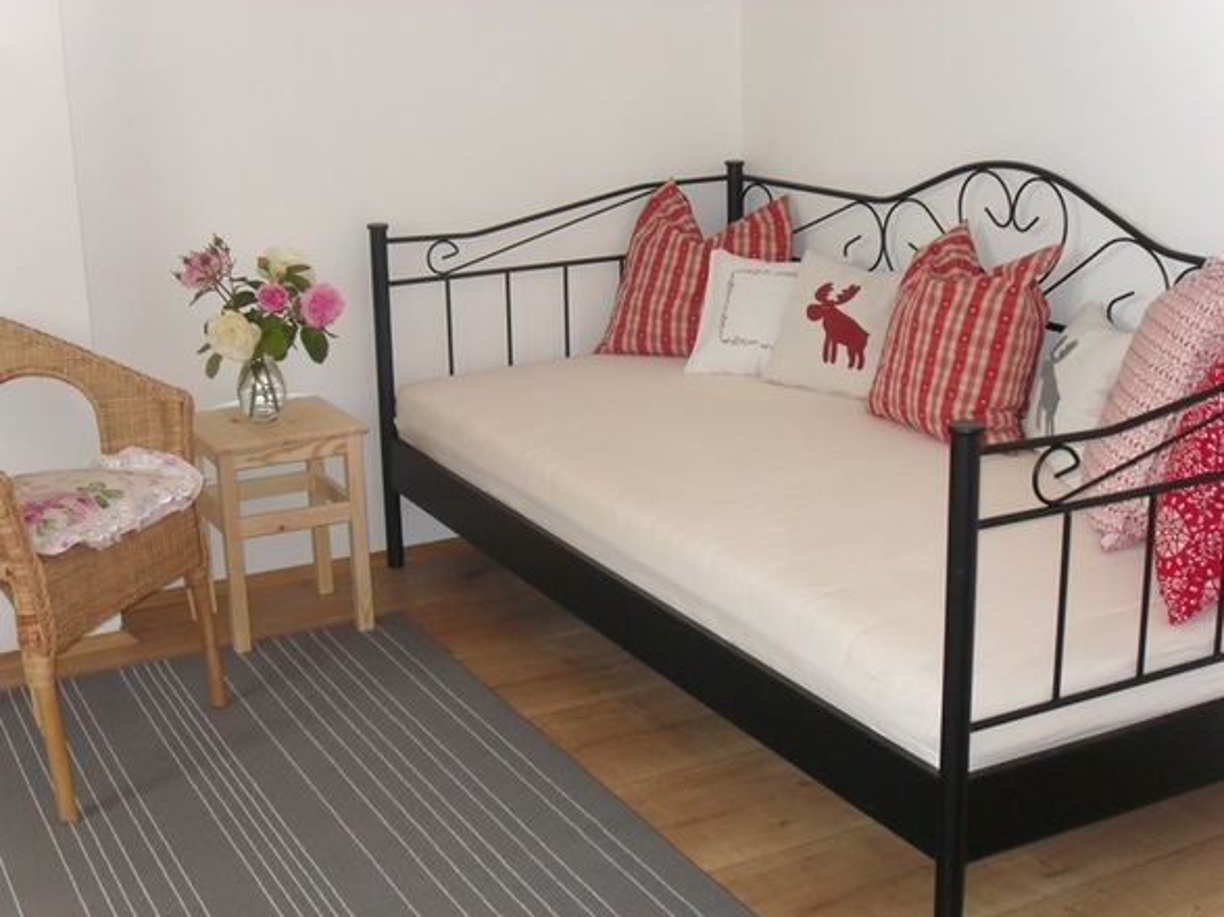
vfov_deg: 29.1
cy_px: 458
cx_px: 612
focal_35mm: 50
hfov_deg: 38.2
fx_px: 1768
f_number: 3.3
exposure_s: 1/45
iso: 200
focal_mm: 8.8
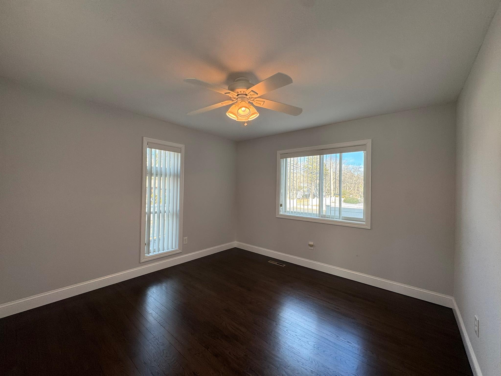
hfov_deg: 102.1
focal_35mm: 14
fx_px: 203
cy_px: 188
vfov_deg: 85.7
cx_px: 250
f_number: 2.2
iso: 64
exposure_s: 1/120
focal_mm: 2.22
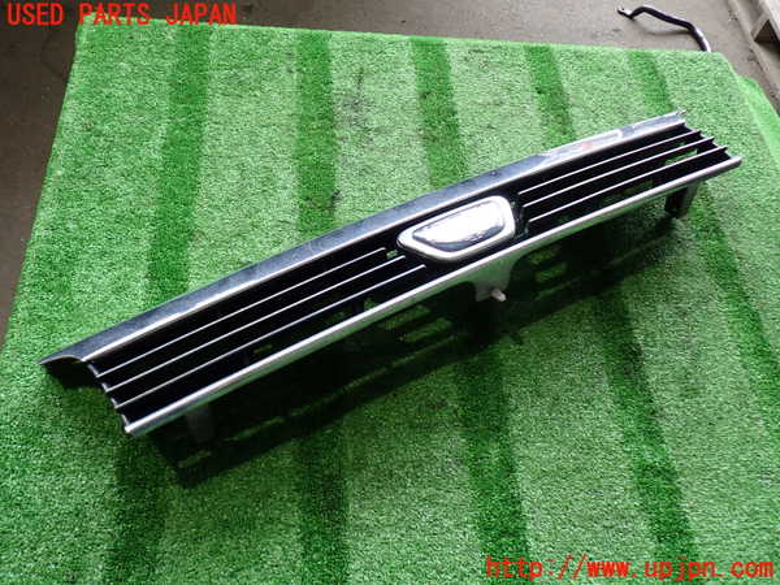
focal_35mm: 30
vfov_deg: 46.8
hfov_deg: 60.0
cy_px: 292
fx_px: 676
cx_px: 390
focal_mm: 5.4
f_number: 2.3
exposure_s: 1/50
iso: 200
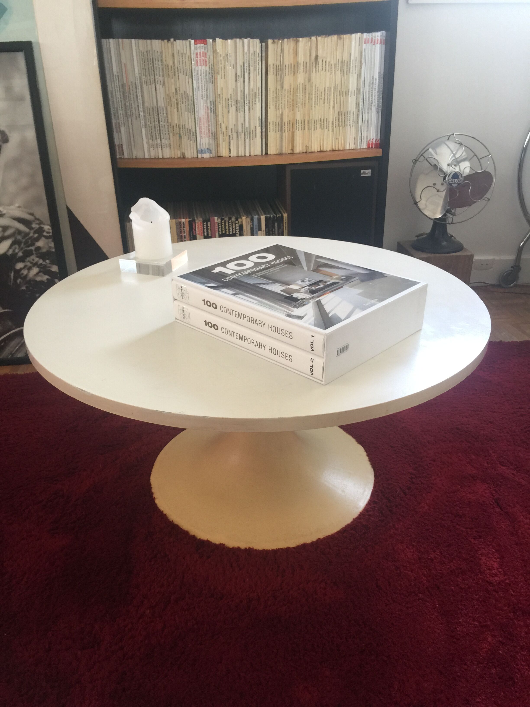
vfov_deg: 61.7
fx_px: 592
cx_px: 265
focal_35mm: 29
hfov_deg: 48.2
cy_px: 354
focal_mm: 4.15
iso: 50
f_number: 2.2
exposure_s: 1/33
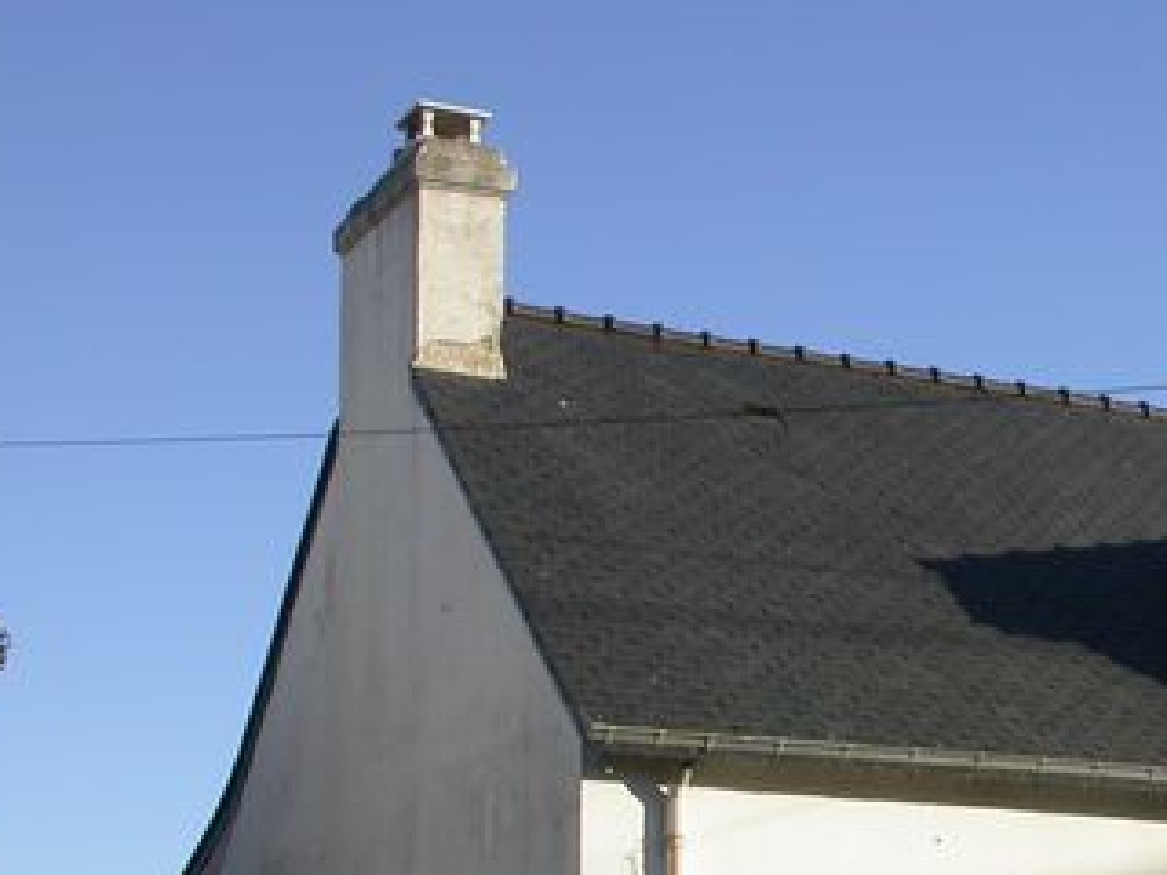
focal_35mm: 81
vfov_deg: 17.7
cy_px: 890
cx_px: 1014
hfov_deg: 23.6
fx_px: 2731
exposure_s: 1/260
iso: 100
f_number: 6.7
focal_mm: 7.85
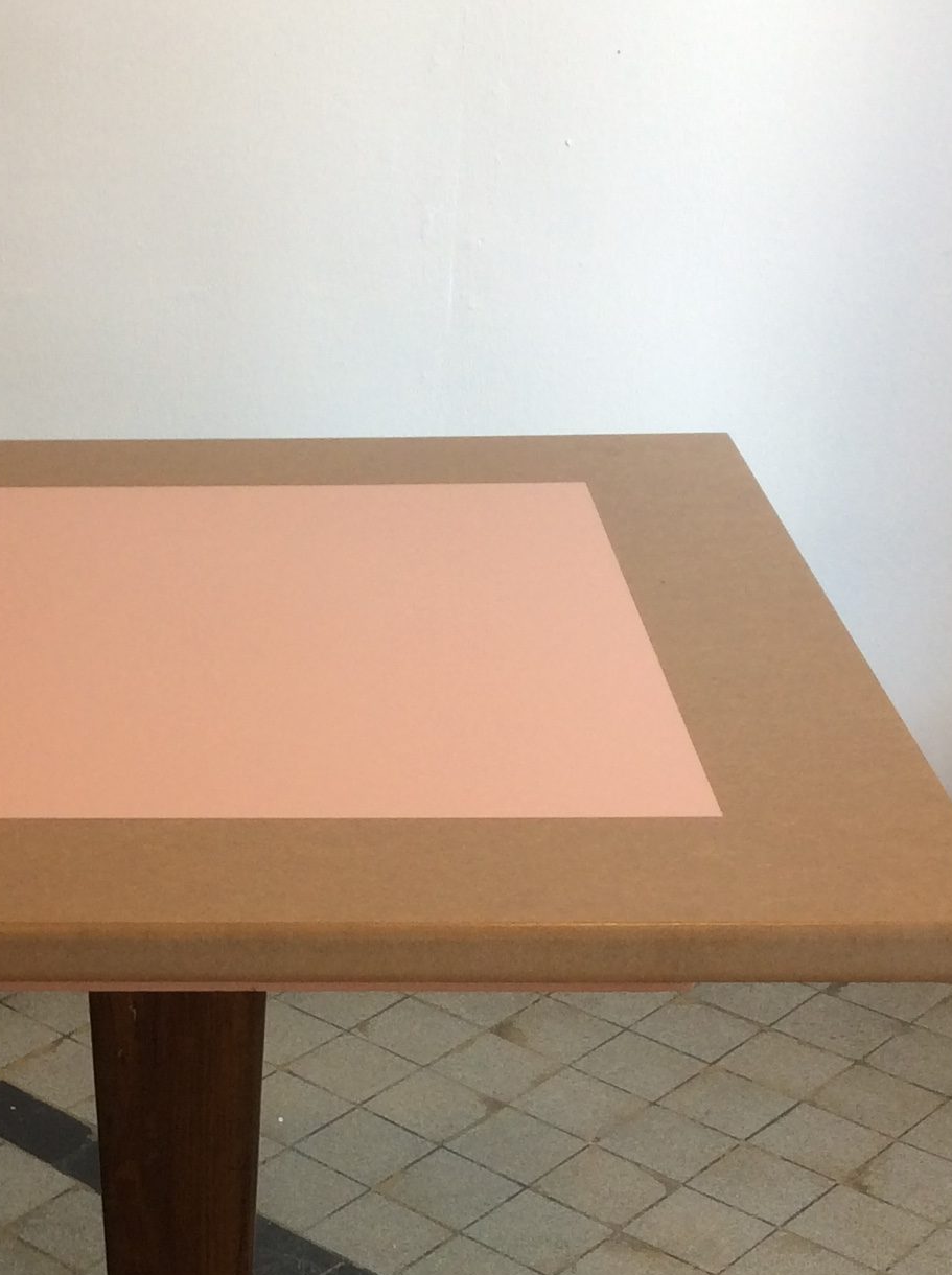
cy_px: 1070
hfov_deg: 21.2
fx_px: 2501
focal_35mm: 68
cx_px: 150
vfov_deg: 27.9
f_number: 2.4
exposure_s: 1/25
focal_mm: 3.3
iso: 40
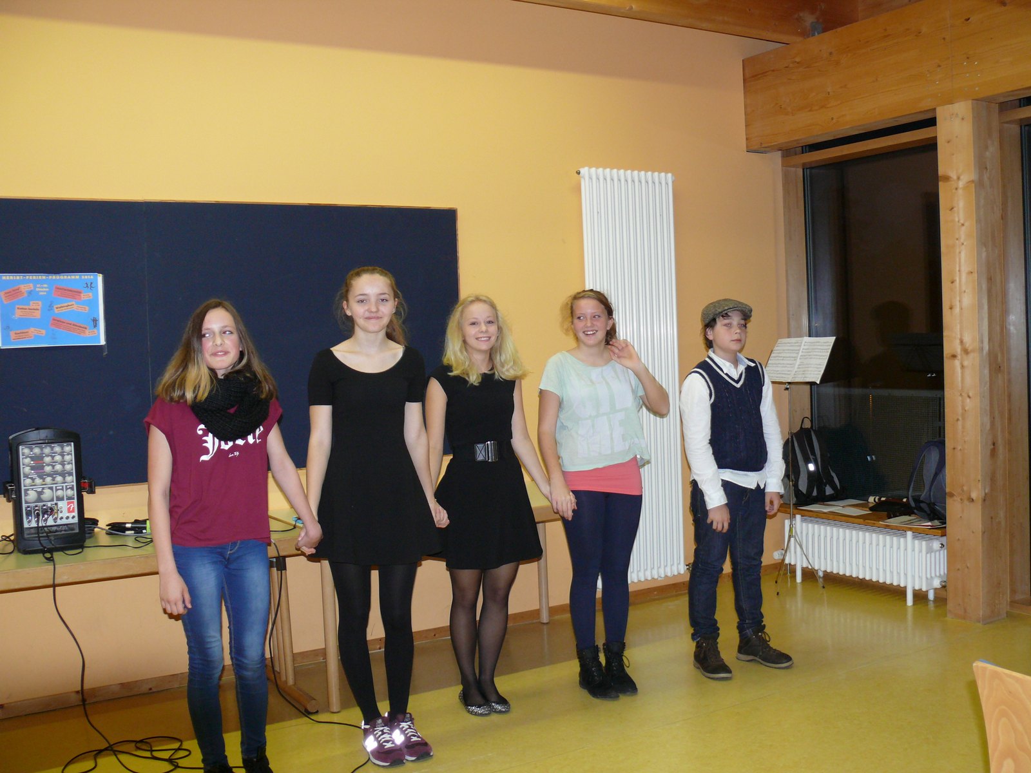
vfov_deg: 39.7
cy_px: 386
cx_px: 516
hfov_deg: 51.4
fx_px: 1072
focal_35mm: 36
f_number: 2.8
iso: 160
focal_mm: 7.7
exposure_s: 1/30
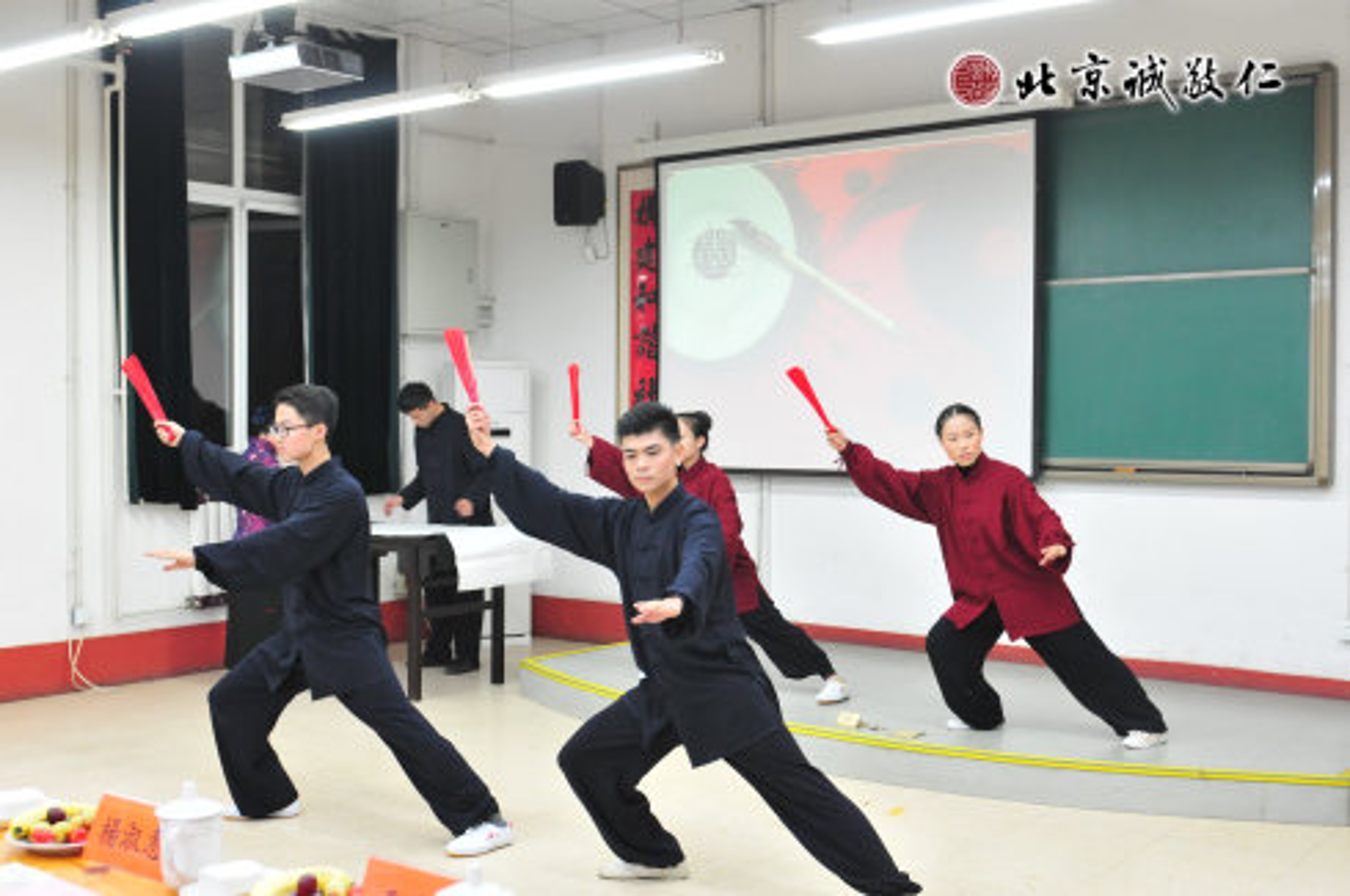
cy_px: 448
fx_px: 1516
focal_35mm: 40
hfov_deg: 48.0
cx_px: 675
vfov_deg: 32.9
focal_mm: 27
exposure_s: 1/50
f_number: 3.5
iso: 800
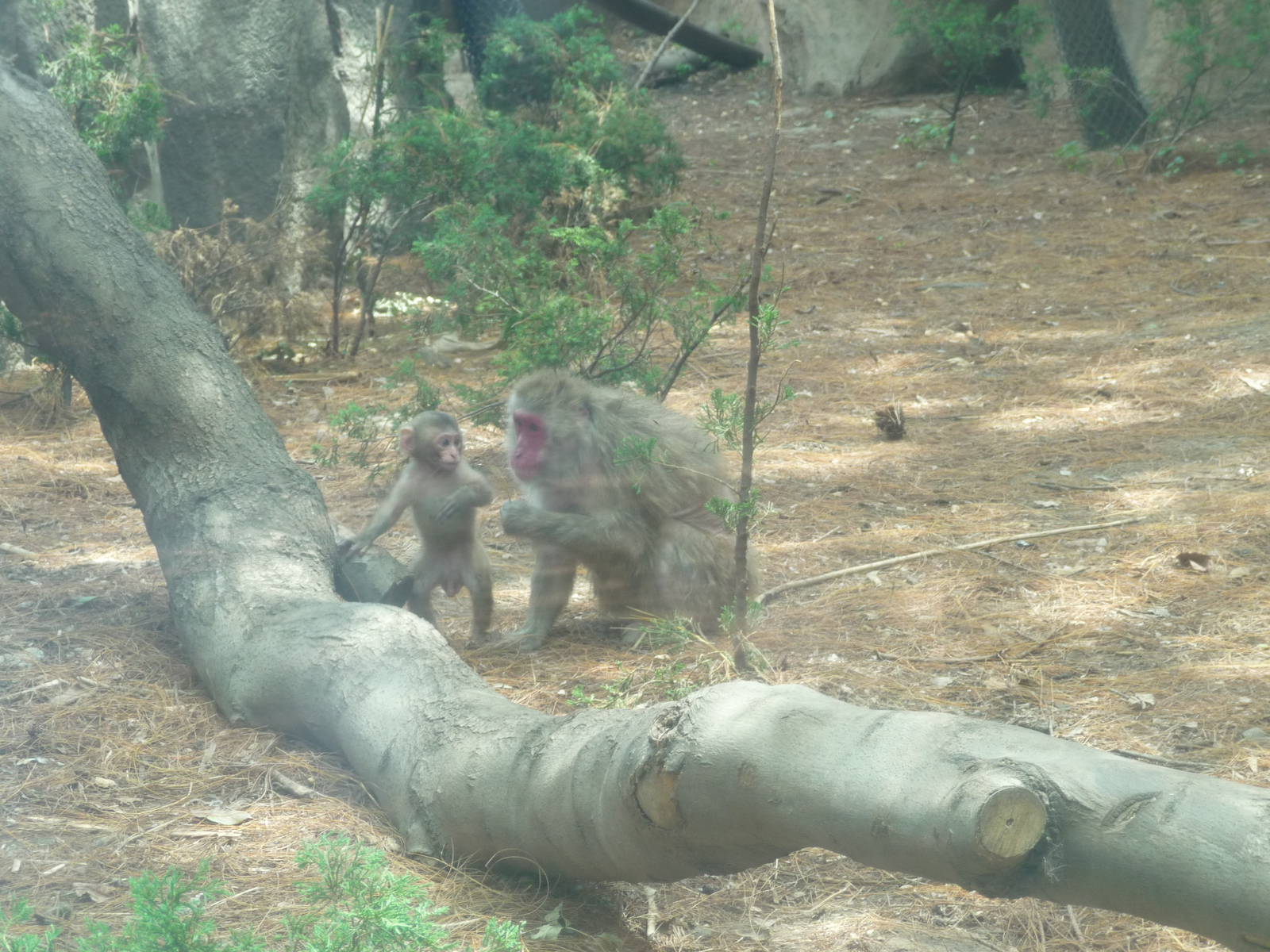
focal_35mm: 119
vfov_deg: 12.5
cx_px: 635
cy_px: 476
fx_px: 4366
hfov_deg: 16.6
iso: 125
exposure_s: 1/40
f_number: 4.7
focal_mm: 20.3
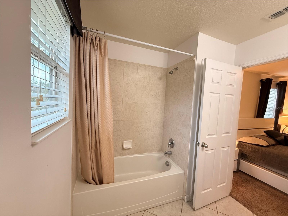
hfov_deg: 102.1
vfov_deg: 85.7
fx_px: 116
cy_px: 108
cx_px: 144
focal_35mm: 14
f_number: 2.2
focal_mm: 2.22
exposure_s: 1/60
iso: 320
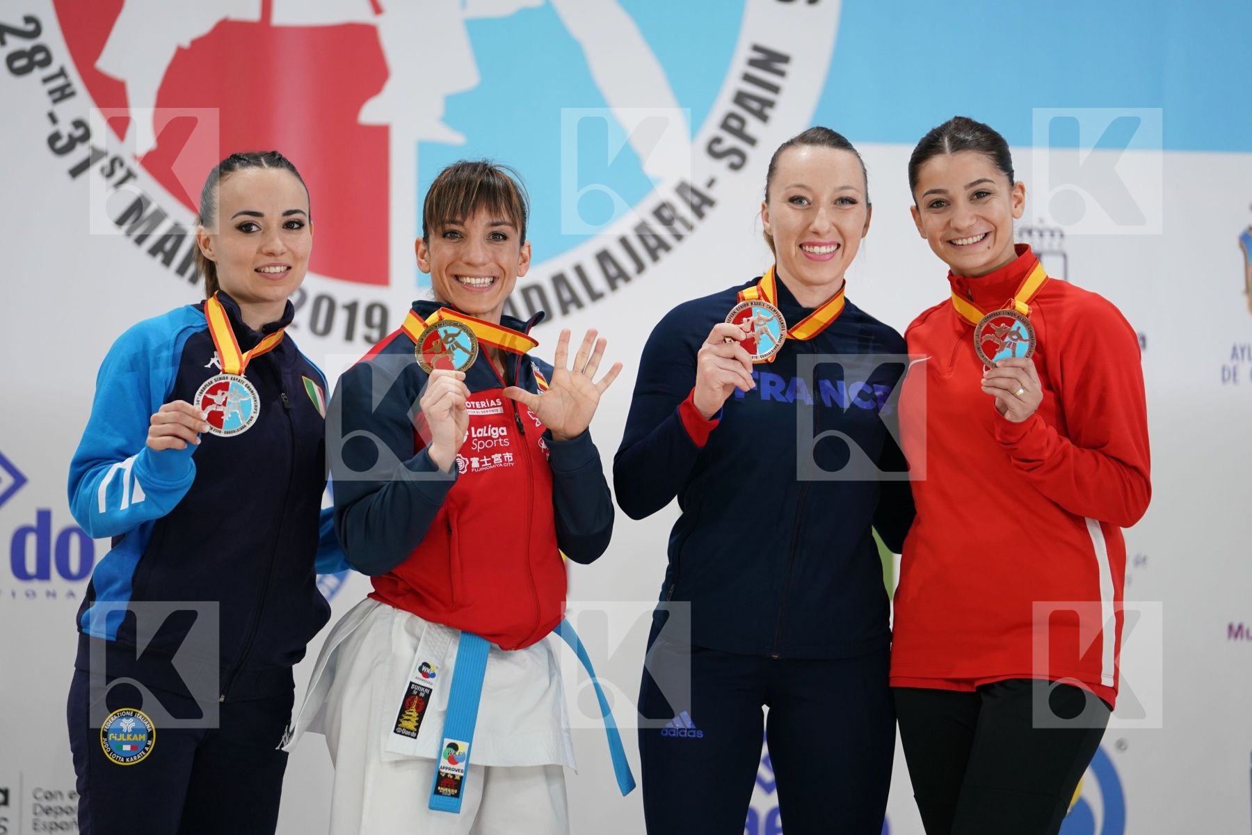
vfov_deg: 9.1
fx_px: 5216
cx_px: 626
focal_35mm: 150
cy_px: 418
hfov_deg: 13.7
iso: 1000
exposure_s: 1/250
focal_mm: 150
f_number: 2.8
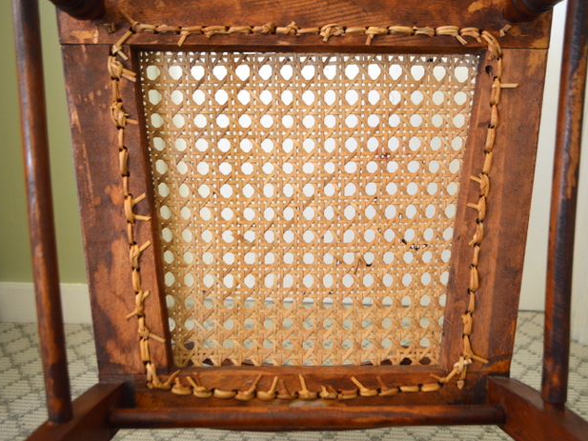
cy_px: 220
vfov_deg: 39.7
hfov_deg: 51.3
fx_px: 612
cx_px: 312
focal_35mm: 36
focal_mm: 22
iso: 400
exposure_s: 1/20
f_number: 3.8
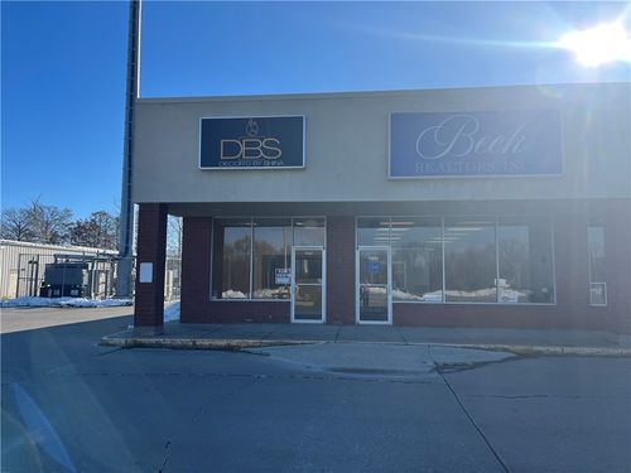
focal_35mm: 26
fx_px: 474
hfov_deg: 67.3
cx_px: 316
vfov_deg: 53.1
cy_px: 236
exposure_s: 1/3623
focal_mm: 5.1
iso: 50
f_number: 1.6
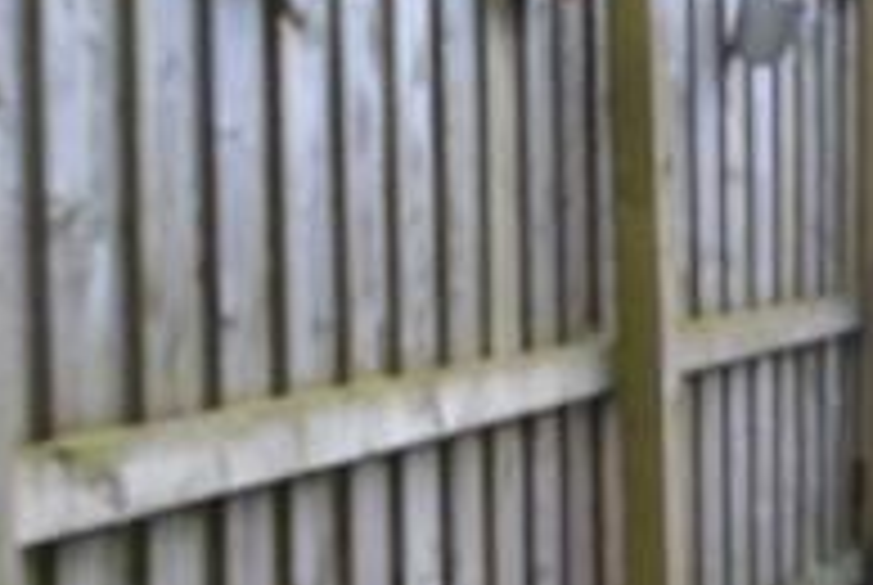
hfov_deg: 19.6
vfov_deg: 17.3
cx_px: 1534
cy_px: 322
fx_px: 1919
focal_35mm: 79
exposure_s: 1/125
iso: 400
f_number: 5.6
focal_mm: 10
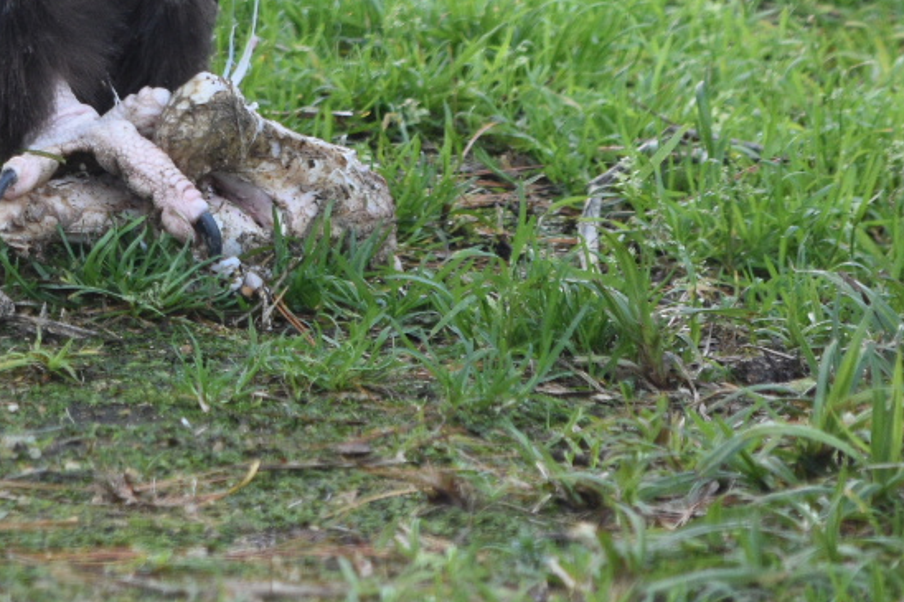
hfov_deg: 2.8
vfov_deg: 1.9
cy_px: -190
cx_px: -31
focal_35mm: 731
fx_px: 18362
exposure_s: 1/200
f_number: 5
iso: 800
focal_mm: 165
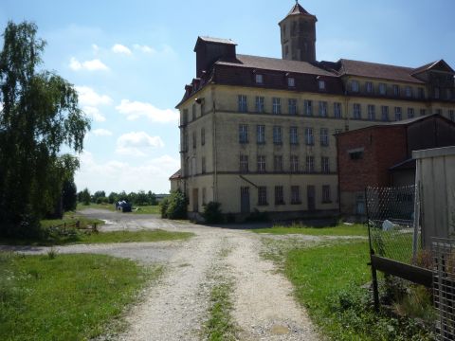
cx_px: 228
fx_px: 421
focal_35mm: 32
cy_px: 170
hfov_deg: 56.8
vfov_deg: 44.2
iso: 100
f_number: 5.6
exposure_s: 1/500
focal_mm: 5.2
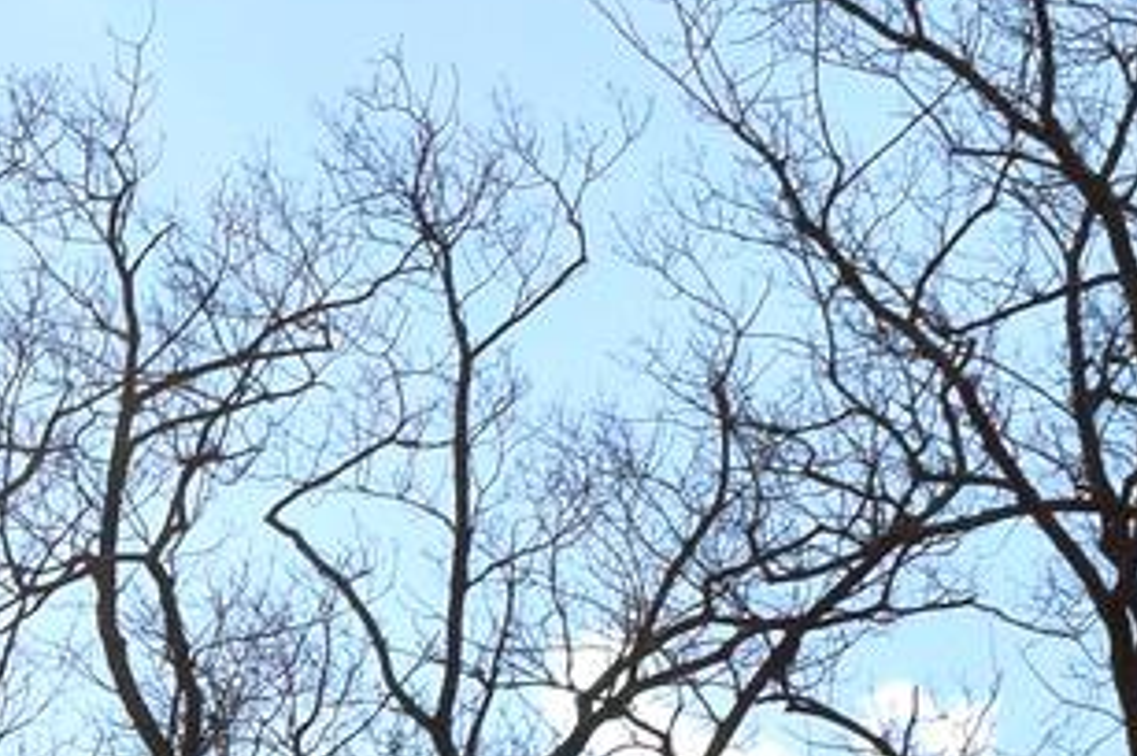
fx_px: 7898
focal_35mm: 250
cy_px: 1881
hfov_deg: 7.9
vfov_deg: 5.3
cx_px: -1137
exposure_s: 1/200
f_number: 14
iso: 100
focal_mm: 25
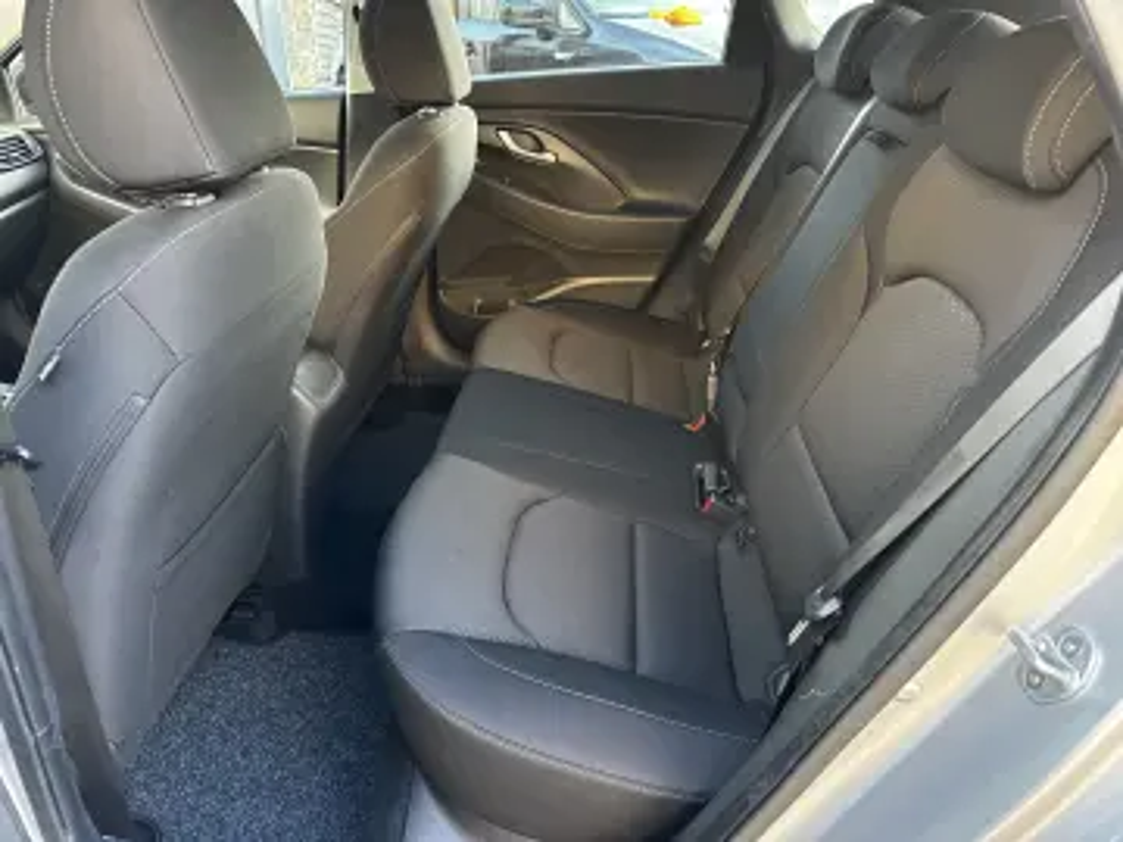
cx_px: 562
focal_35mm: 24
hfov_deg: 71.6
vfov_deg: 56.8
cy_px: 421
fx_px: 779
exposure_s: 1/60
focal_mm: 6.86
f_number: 1.78
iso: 640
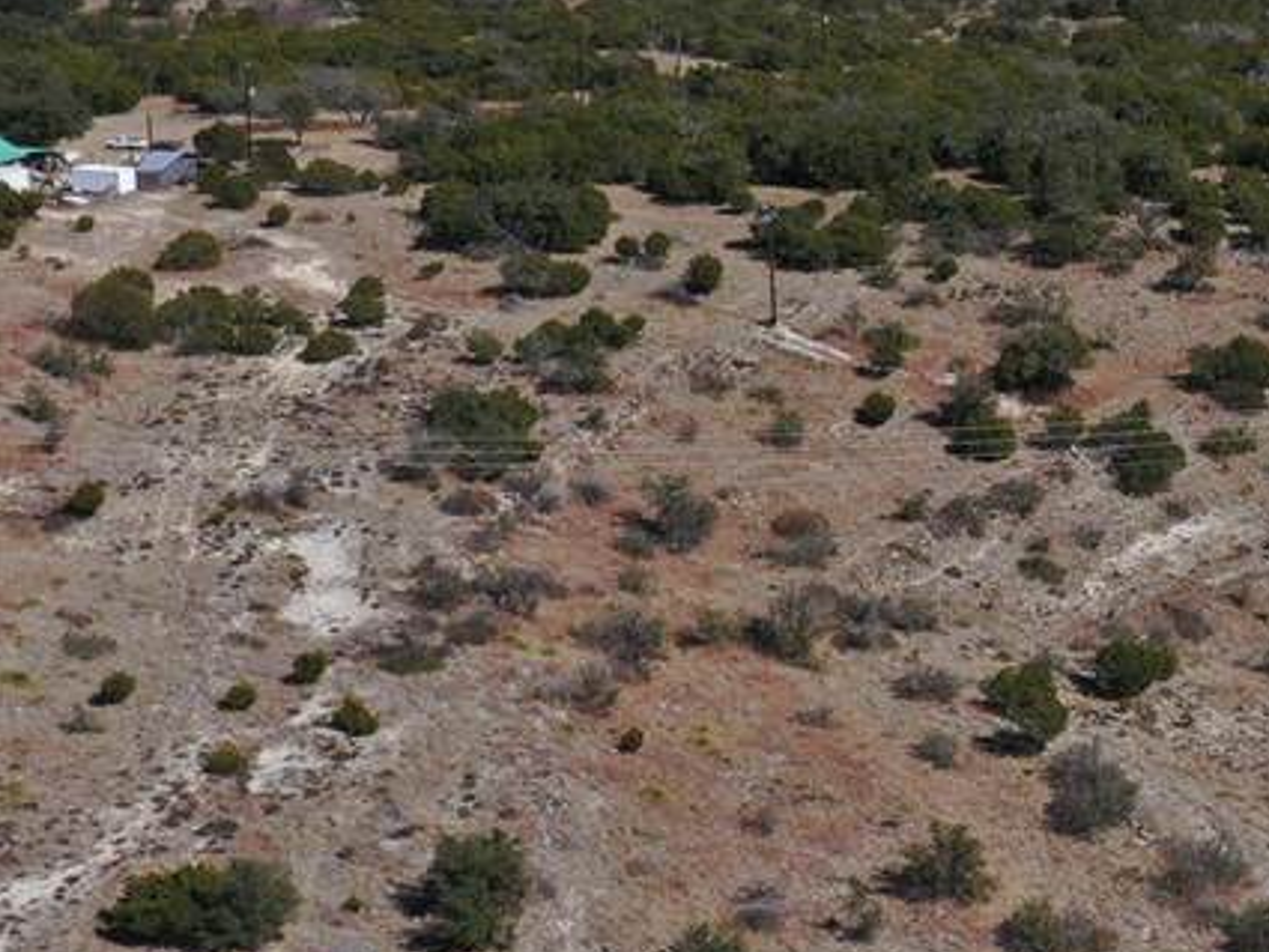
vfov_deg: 17.5
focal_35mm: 81
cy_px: -121
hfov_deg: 21.5
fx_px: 2970
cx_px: 1717
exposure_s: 1/500
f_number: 6.3
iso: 100
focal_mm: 10.26
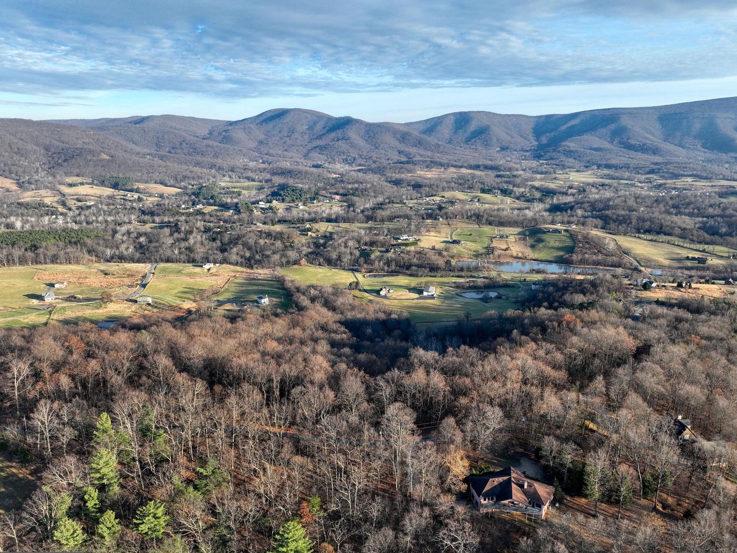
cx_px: 385
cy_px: 285
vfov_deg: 53.0
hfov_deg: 67.3
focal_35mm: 26
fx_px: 553
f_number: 2.8
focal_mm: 12.3
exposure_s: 1/800
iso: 170
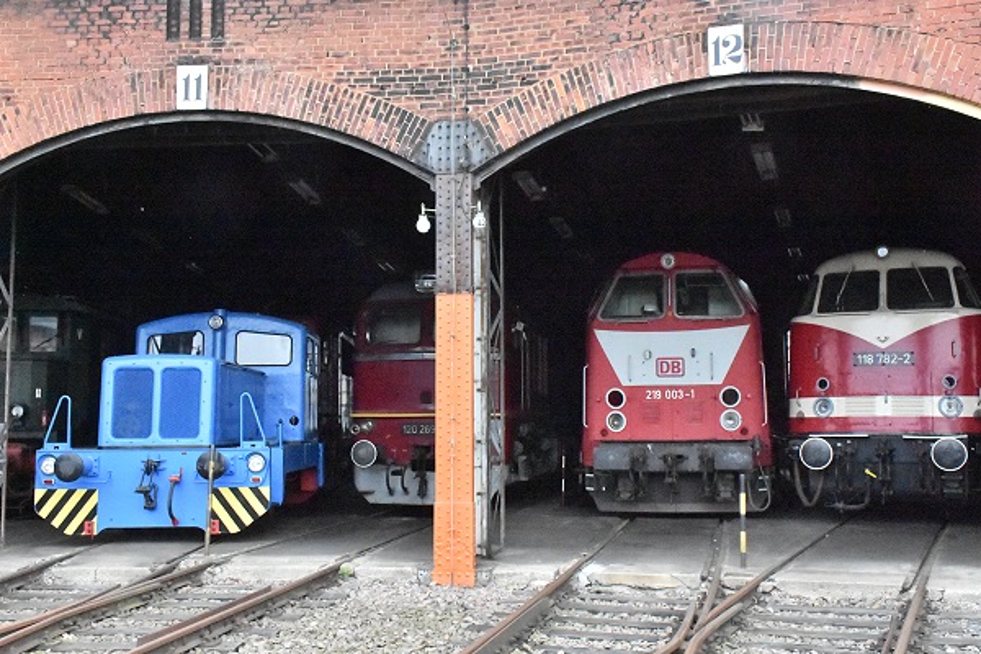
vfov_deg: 34.2
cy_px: 327
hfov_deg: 49.6
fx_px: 1063
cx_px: 490
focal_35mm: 39
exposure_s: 1/2500
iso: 20000
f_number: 9
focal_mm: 26
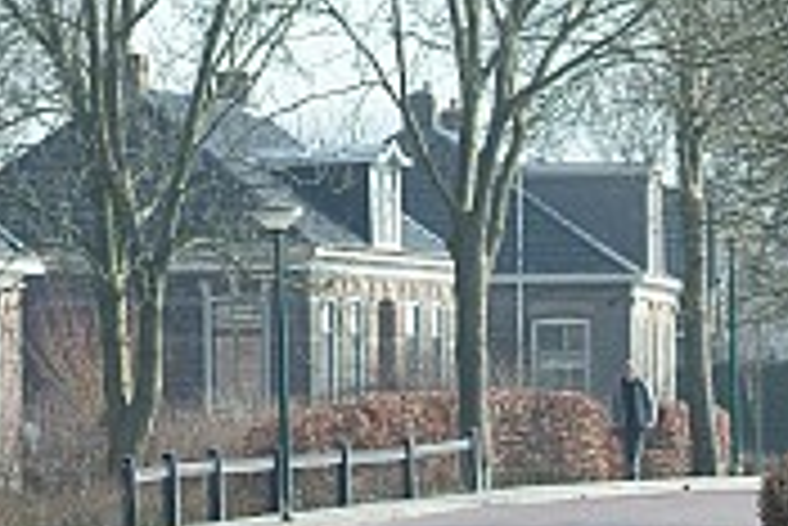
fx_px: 6594
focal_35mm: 301
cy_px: 263
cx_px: 140
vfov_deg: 4.6
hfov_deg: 6.8
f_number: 8
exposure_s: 1/180
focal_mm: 78
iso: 200
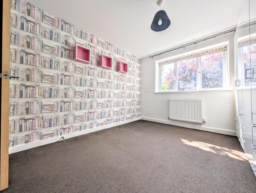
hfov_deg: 110.5
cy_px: 96
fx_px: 89
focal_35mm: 12
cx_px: 128
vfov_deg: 94.6
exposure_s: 1/469
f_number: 1.7
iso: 52
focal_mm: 2.02
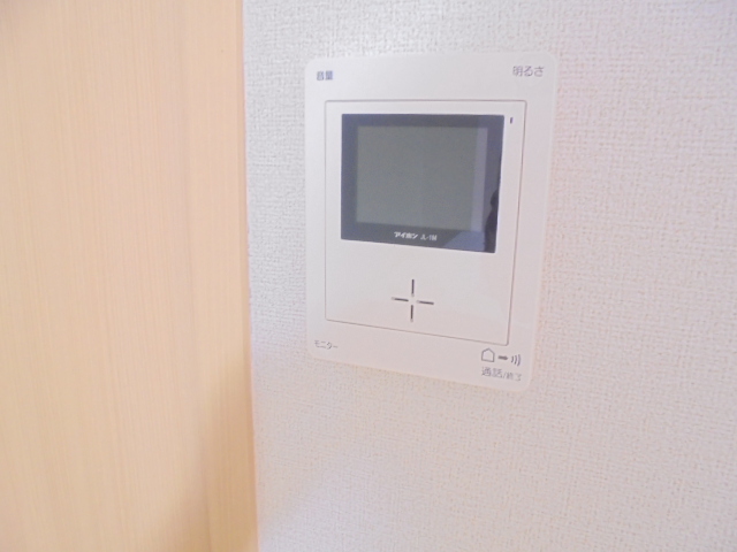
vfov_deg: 53.1
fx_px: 554
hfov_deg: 67.3
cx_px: 368
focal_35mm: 26
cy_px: 276
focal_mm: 4.6
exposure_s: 1/5
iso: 400
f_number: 3.5
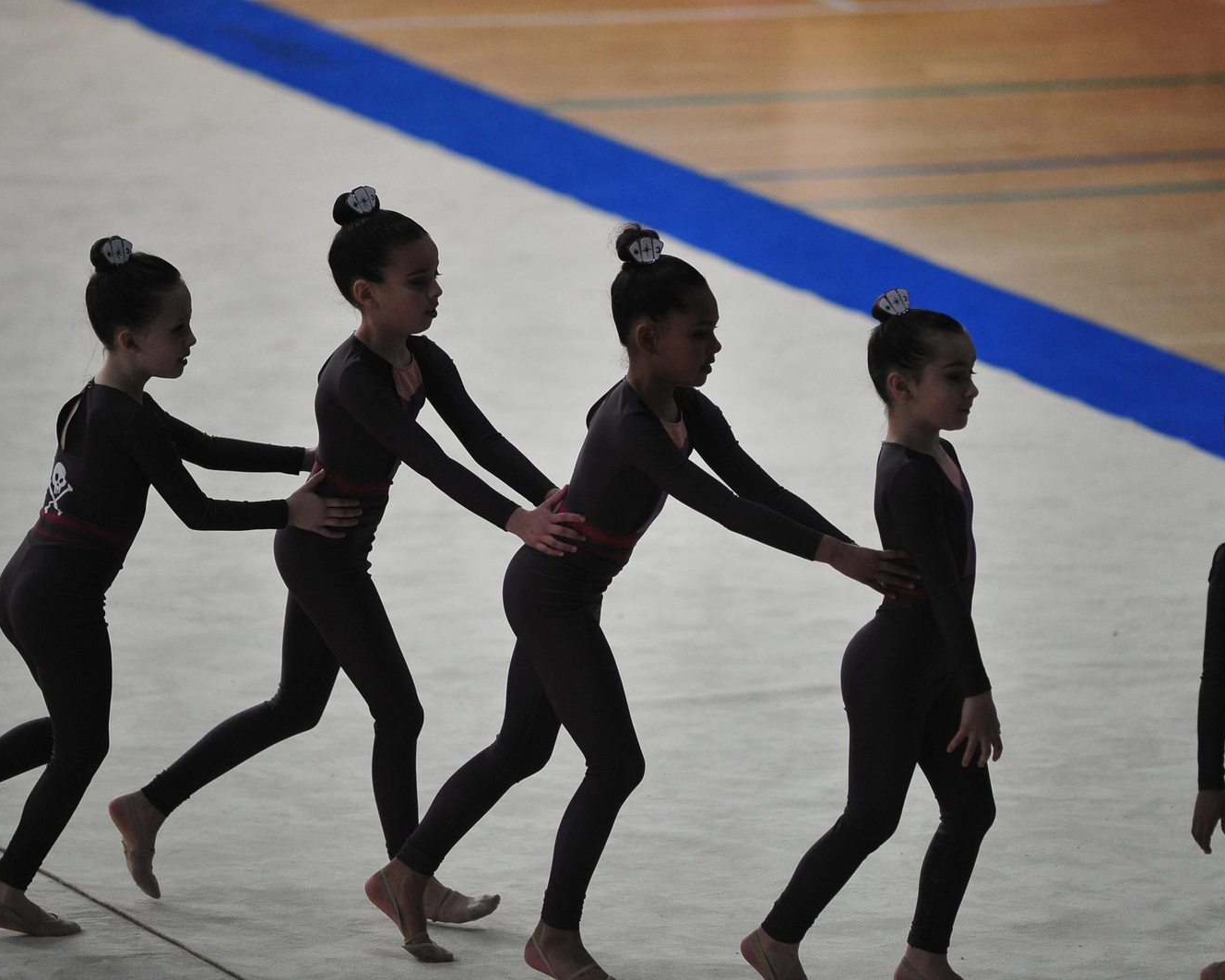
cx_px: 659
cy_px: 490
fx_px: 12293
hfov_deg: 5.7
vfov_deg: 4.6
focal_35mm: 339
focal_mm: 300
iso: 3200
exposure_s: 1/2500
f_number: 2.8
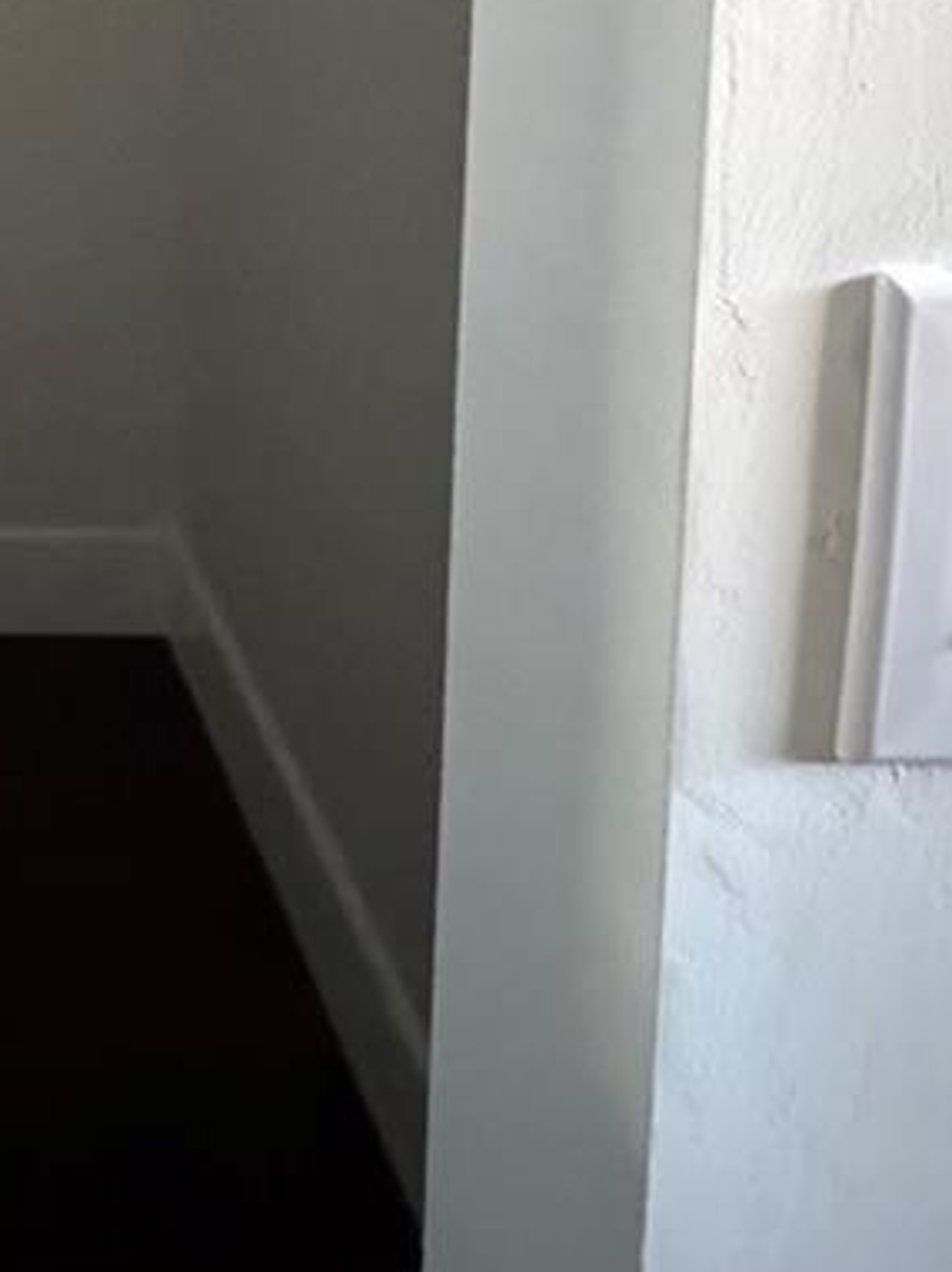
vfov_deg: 35.9
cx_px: -343
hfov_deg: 26.7
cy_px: -157
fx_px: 1615
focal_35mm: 44
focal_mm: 2.22
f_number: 2.2
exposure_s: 1/29
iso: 2500
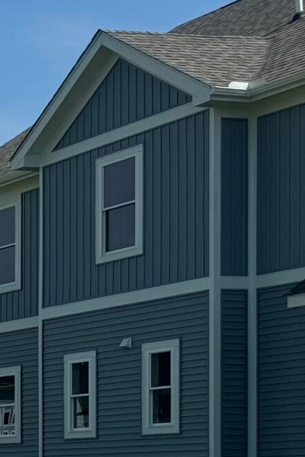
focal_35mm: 114
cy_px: 495
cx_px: -701
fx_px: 1449
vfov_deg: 17.4
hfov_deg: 9.0
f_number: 1.78
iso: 80
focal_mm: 6.76
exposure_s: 1/6410
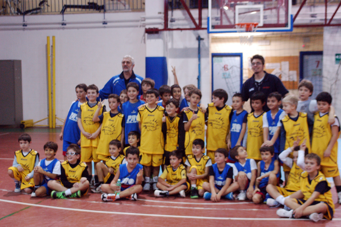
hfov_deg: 31.9
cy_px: 114
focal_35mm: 63
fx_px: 596
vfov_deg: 21.5
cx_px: 170
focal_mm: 42
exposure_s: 1/30
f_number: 4
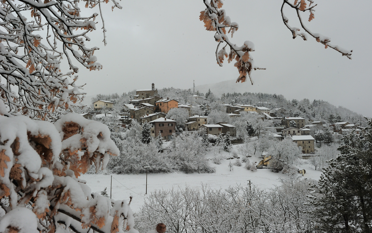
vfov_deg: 29.9
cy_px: 110
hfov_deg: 46.2
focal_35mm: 43
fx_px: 436
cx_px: 186
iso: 800
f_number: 16
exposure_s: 1/500
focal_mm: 42
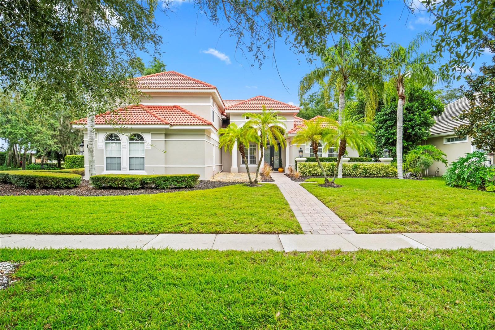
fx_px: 268
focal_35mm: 20
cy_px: 165
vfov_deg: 63.2
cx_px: 248
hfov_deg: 85.4
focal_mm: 13
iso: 100
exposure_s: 1/4
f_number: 11
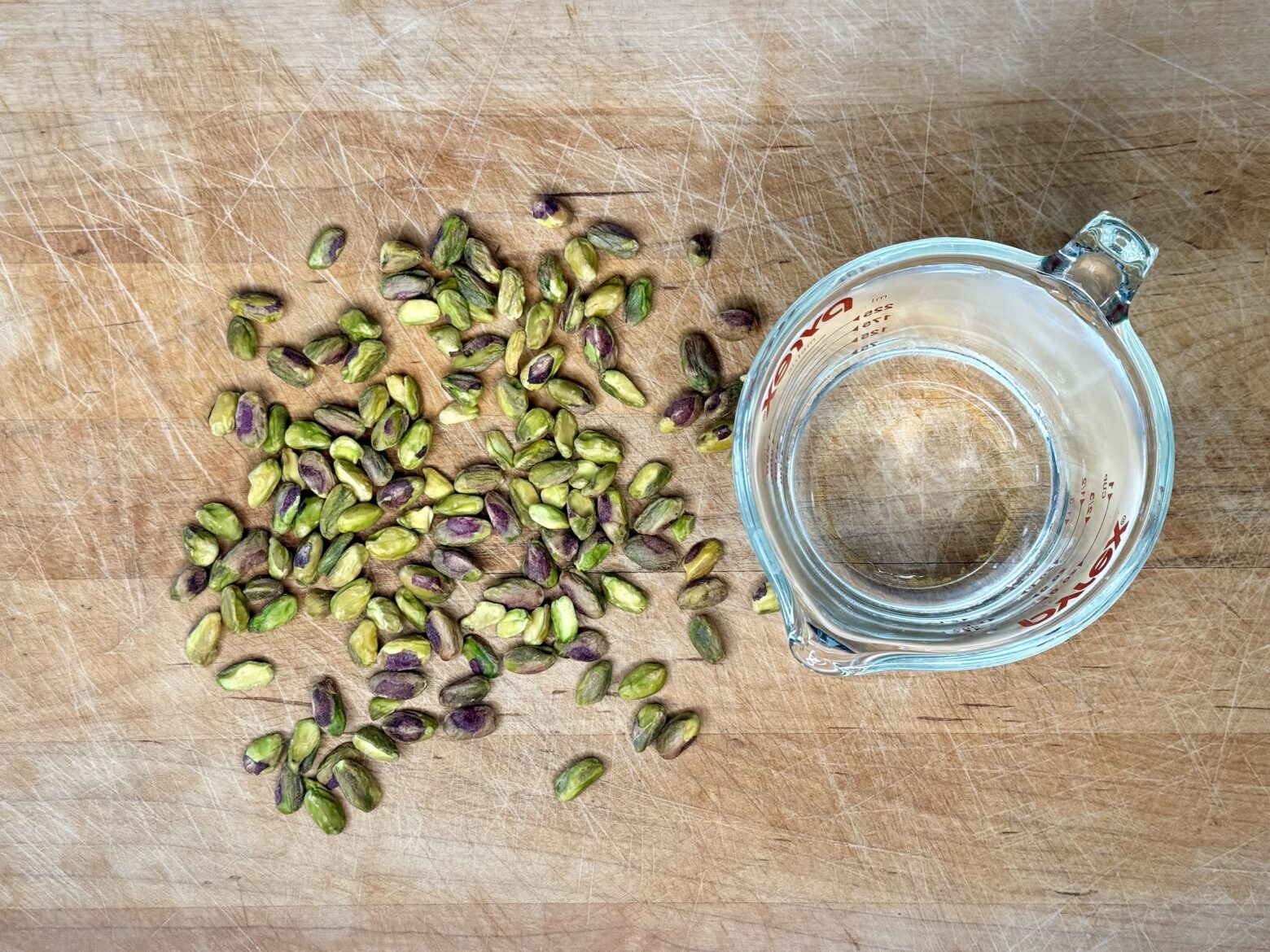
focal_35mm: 48
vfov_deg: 30.3
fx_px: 1761
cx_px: 635
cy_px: 476
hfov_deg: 39.7
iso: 50
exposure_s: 1/121
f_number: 1.78
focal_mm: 6.76
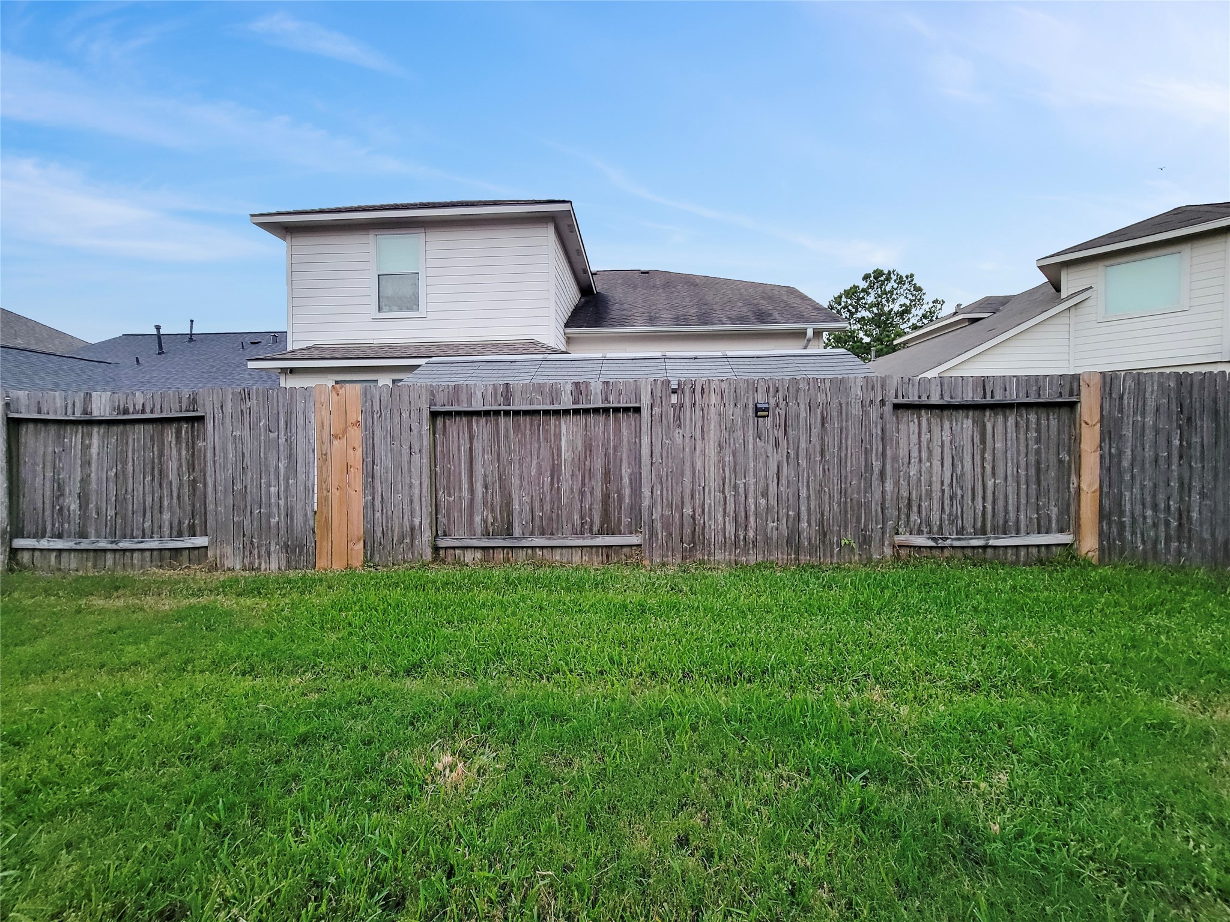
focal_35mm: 13
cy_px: 461
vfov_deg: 89.9
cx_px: 615
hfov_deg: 106.2
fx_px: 462
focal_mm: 2.2
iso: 125
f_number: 2.2
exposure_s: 1/60
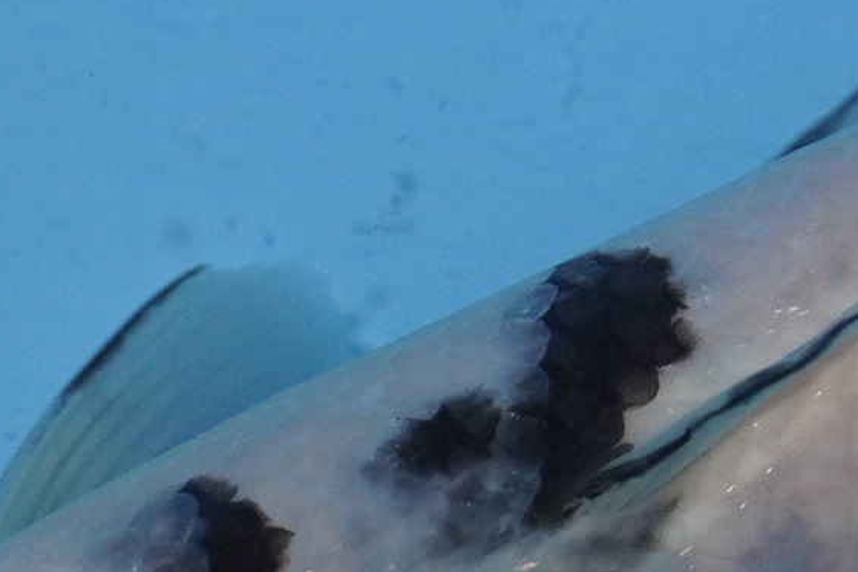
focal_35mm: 427
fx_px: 10166
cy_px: 482
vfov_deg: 3.2
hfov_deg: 4.8
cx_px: 916
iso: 800
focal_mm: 53
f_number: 5
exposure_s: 1/60
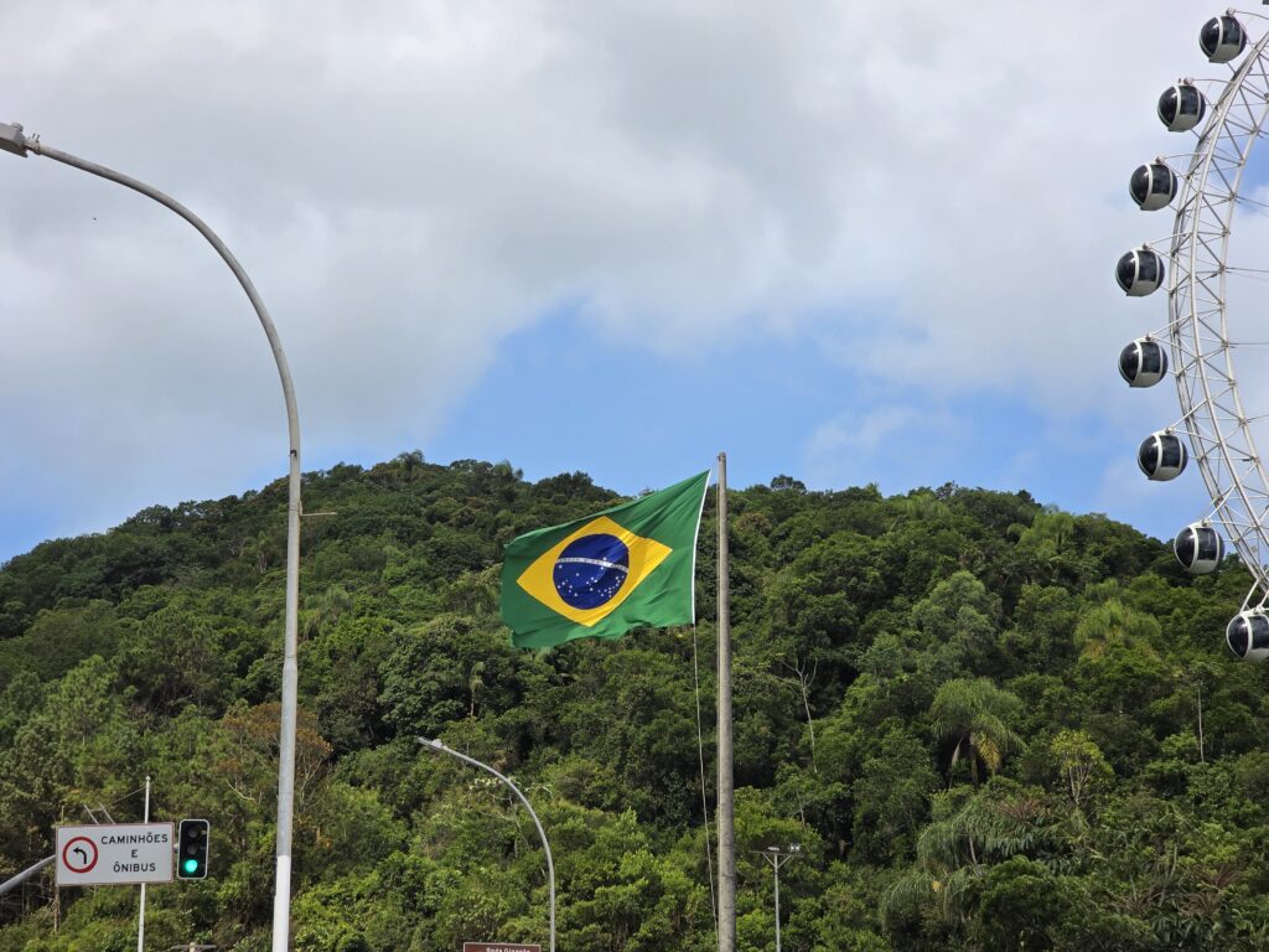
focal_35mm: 69
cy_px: 476
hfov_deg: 28.2
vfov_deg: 21.3
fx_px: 2529
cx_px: 634
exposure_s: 1/2049
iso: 50
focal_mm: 7.9
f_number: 2.4
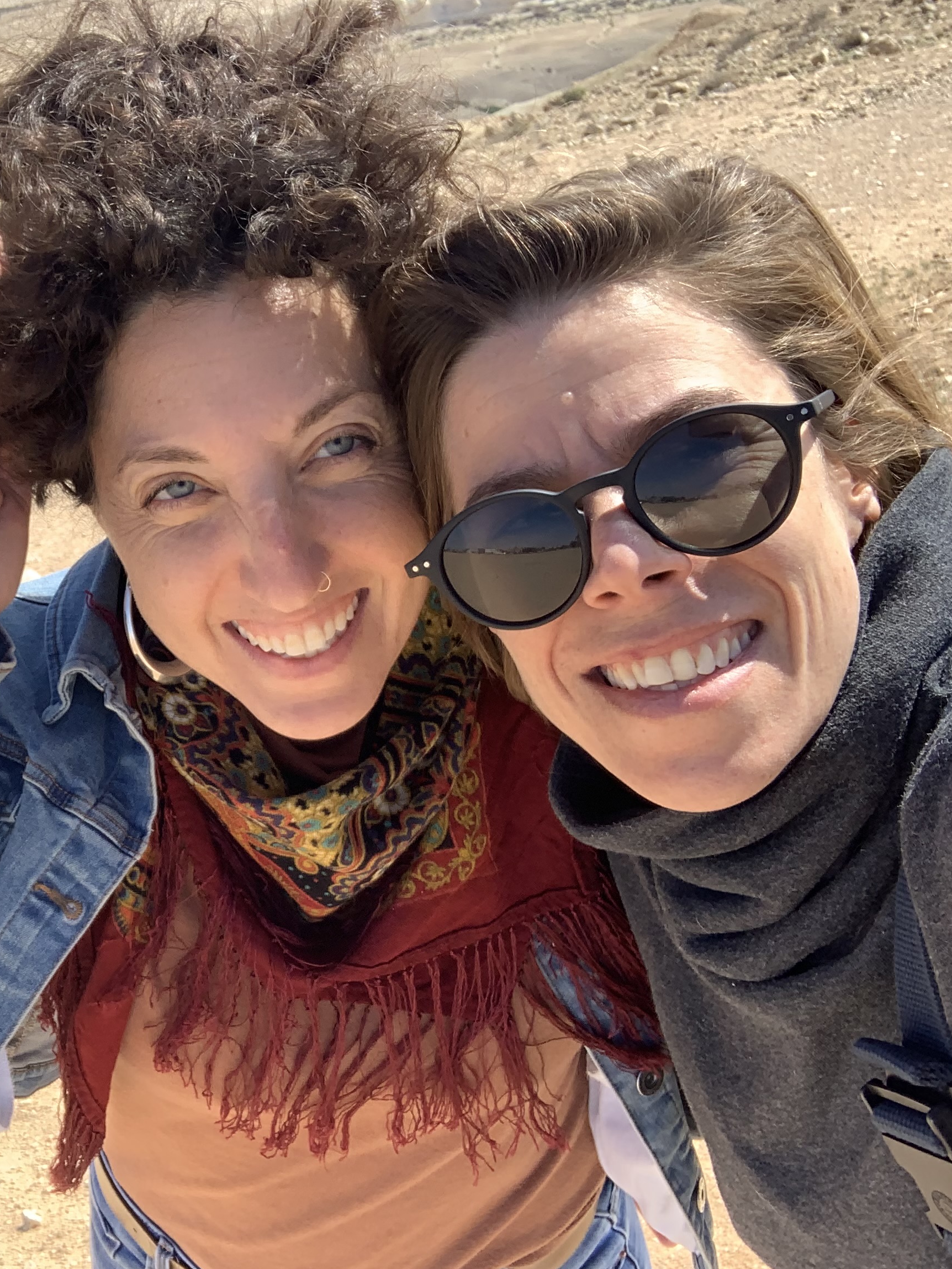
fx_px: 1576
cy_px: 638
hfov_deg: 32.2
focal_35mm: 43
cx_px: 122
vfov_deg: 43.8
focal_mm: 2.87
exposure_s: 1/527
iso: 16
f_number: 2.2
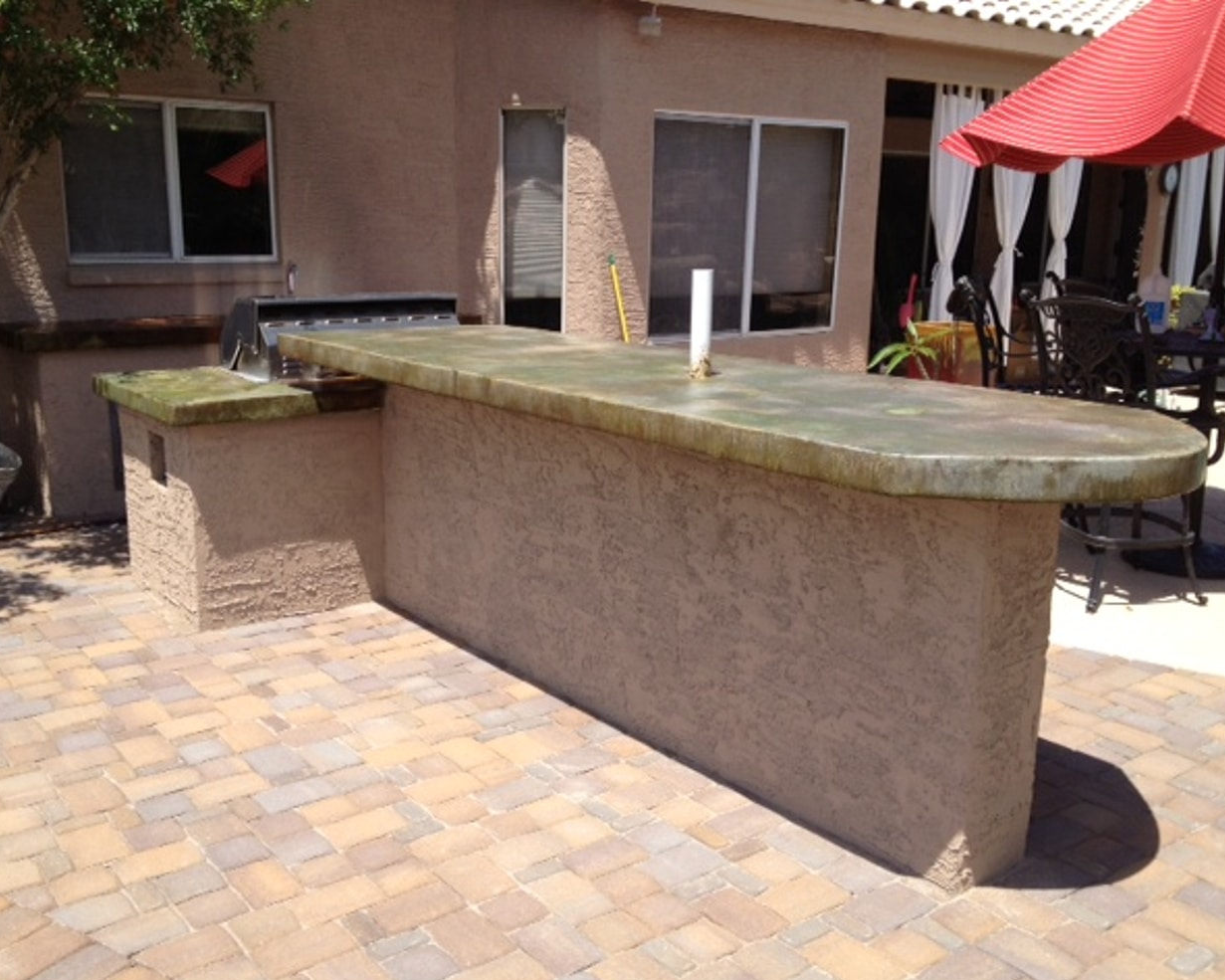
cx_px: 598
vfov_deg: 40.1
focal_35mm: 37
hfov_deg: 49.1
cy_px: 496
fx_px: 1342
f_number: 2.4
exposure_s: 1/1200
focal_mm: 4.28
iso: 64
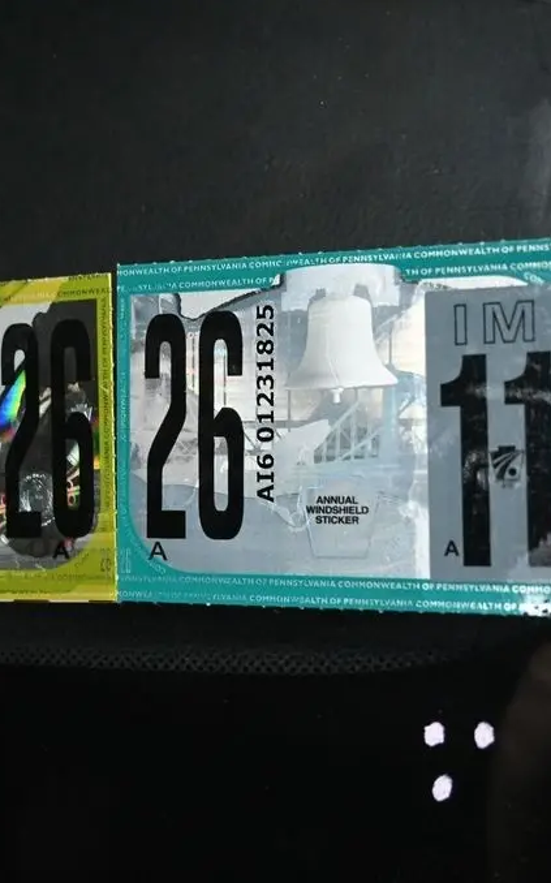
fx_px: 1390
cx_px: 172
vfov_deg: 35.3
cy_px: 440
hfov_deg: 22.3
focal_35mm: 58
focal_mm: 25
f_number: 4.2
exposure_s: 1/100
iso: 3200
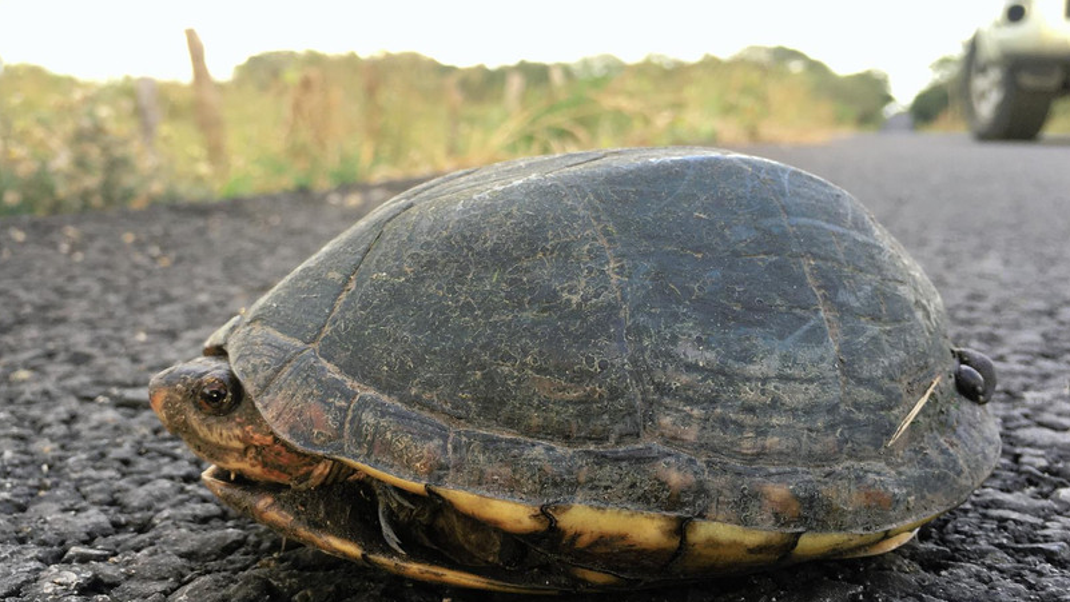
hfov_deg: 51.4
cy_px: 322
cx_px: 456
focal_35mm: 39
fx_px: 1107
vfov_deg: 30.4
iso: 32
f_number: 2.2
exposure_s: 1/60
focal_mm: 4.15
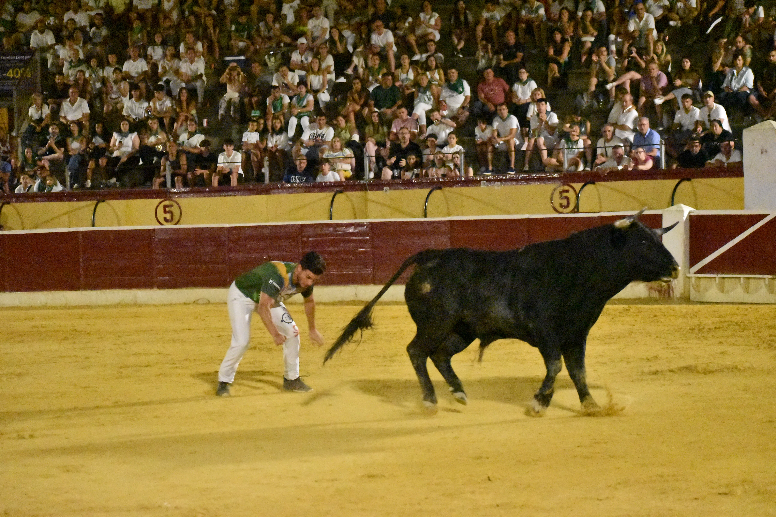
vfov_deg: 11.7
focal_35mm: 117
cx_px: 388
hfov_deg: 17.5
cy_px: 258
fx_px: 2522
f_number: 5
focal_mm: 78
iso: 25600
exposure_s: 1/400
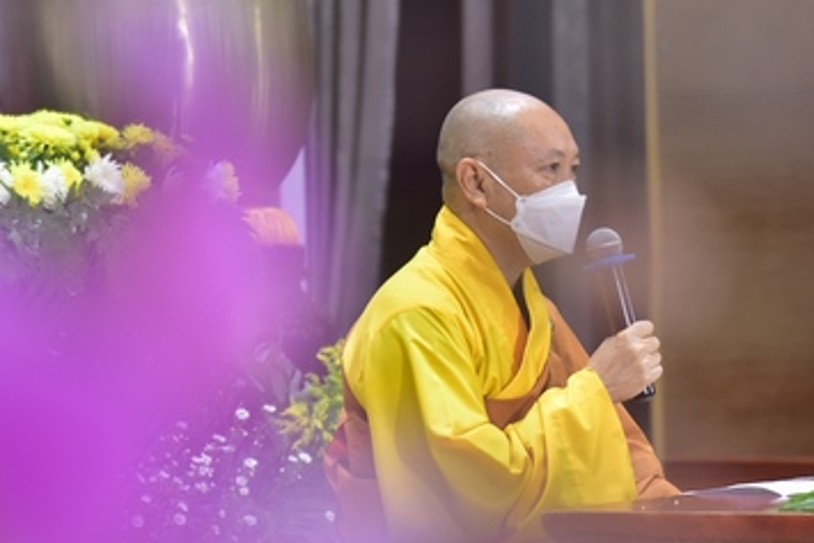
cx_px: 592
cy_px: 170
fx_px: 4976
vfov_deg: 6.2
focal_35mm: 220
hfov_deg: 9.3
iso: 1250
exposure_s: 1/60
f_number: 4
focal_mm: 120
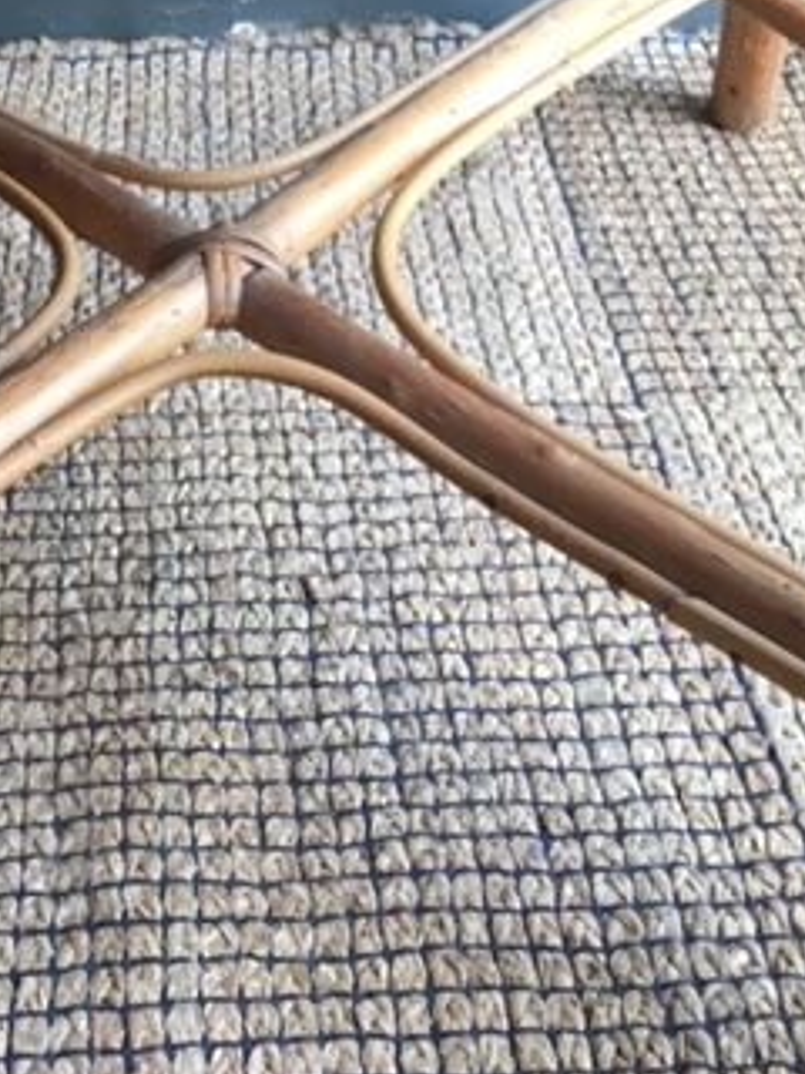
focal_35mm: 58
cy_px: 10
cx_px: 144
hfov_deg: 24.8
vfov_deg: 30.9
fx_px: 1798
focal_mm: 4.15
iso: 40
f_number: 2.2
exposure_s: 1/33
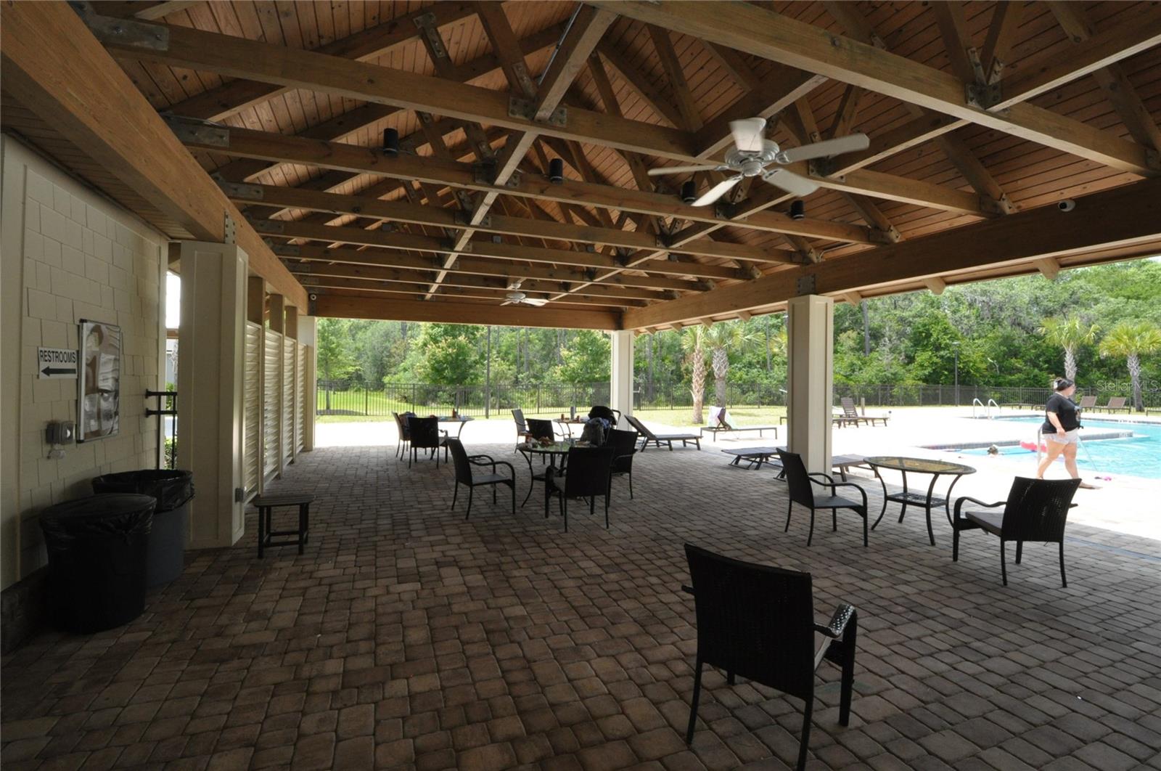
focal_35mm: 15
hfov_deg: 100.5
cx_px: 580
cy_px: 386
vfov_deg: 77.2
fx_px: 483
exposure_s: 1/200
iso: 800
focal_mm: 10
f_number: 14
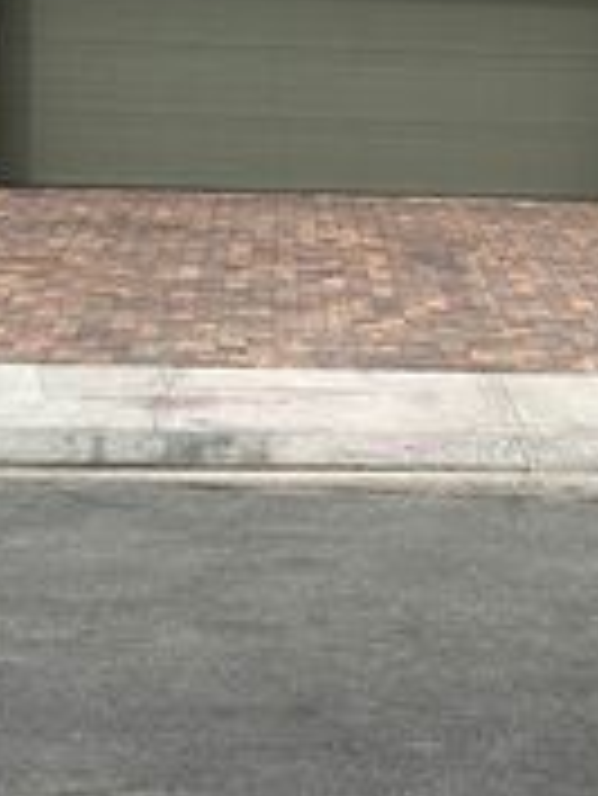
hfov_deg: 14.9
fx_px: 2255
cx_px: 558
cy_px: 214
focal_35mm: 98
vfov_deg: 19.9
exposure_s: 1/4115
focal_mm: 5.7
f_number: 1.5
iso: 50
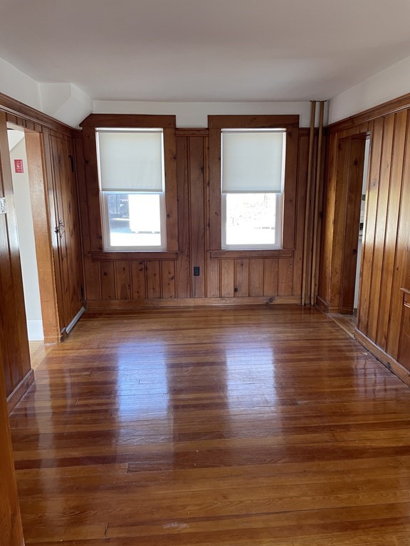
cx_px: 205
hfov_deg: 53.1
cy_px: 273
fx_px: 411
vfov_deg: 67.3
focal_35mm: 26
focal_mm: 4.2
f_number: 1.6
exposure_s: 1/60
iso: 125
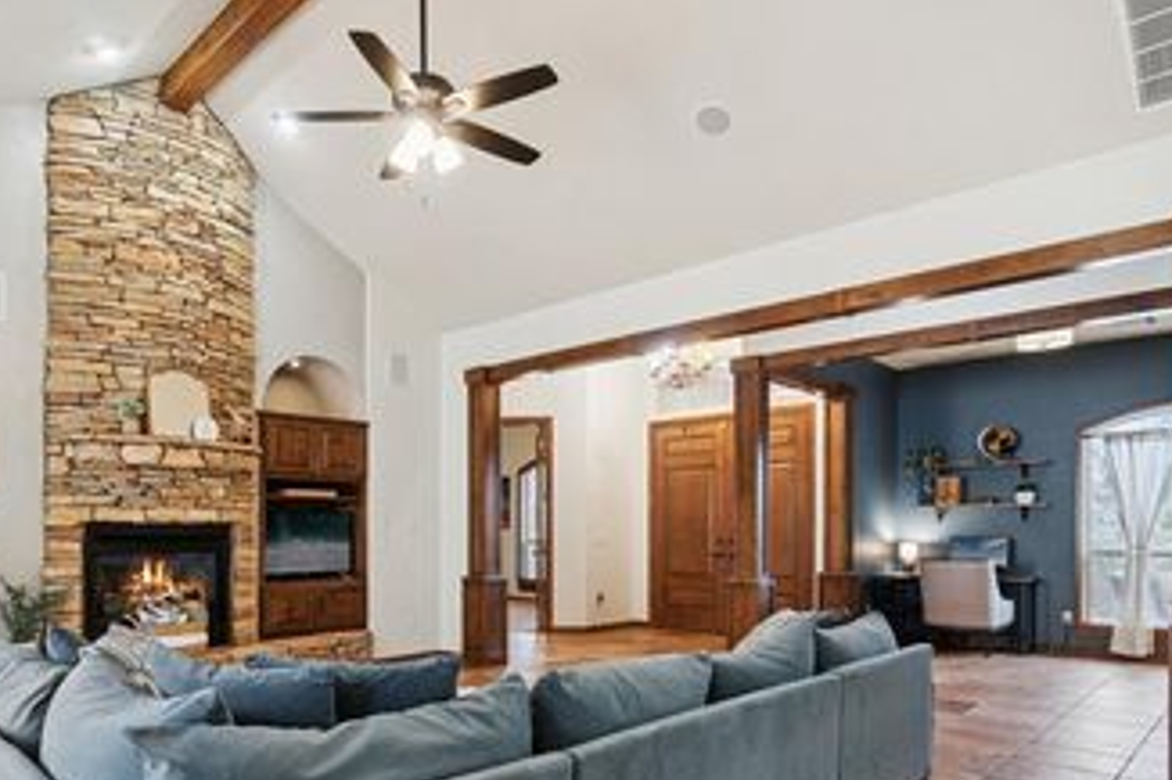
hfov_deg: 75.4
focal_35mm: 23
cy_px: 537
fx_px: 748
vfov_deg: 53.7
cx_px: 478
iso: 200
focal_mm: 10
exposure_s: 1/20
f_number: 6.3
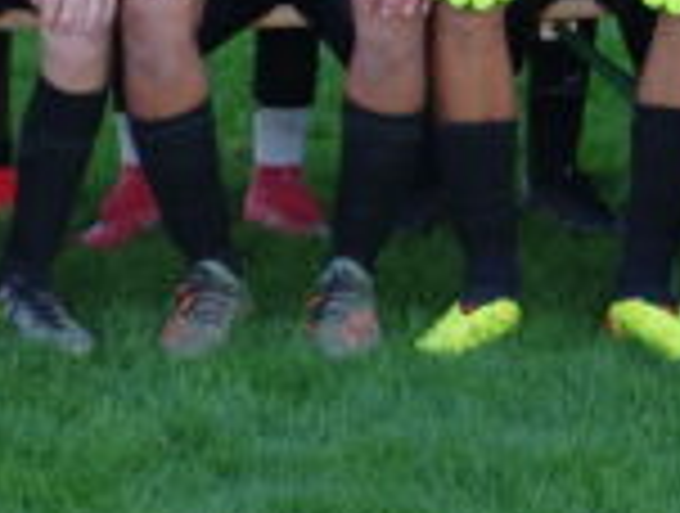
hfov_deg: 5.8
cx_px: 811
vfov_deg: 4.4
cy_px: -515
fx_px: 6656
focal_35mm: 338
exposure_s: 1/100
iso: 200
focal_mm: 35
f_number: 2.8
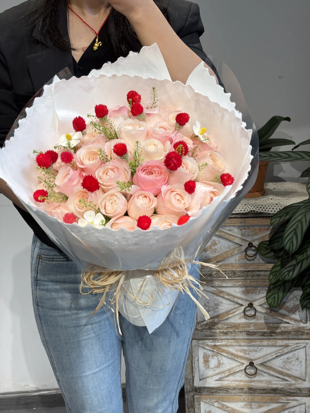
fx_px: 621
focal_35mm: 52
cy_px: 206
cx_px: 155
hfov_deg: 28.0
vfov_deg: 36.8
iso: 40
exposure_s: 1/100
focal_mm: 5.96
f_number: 1.6
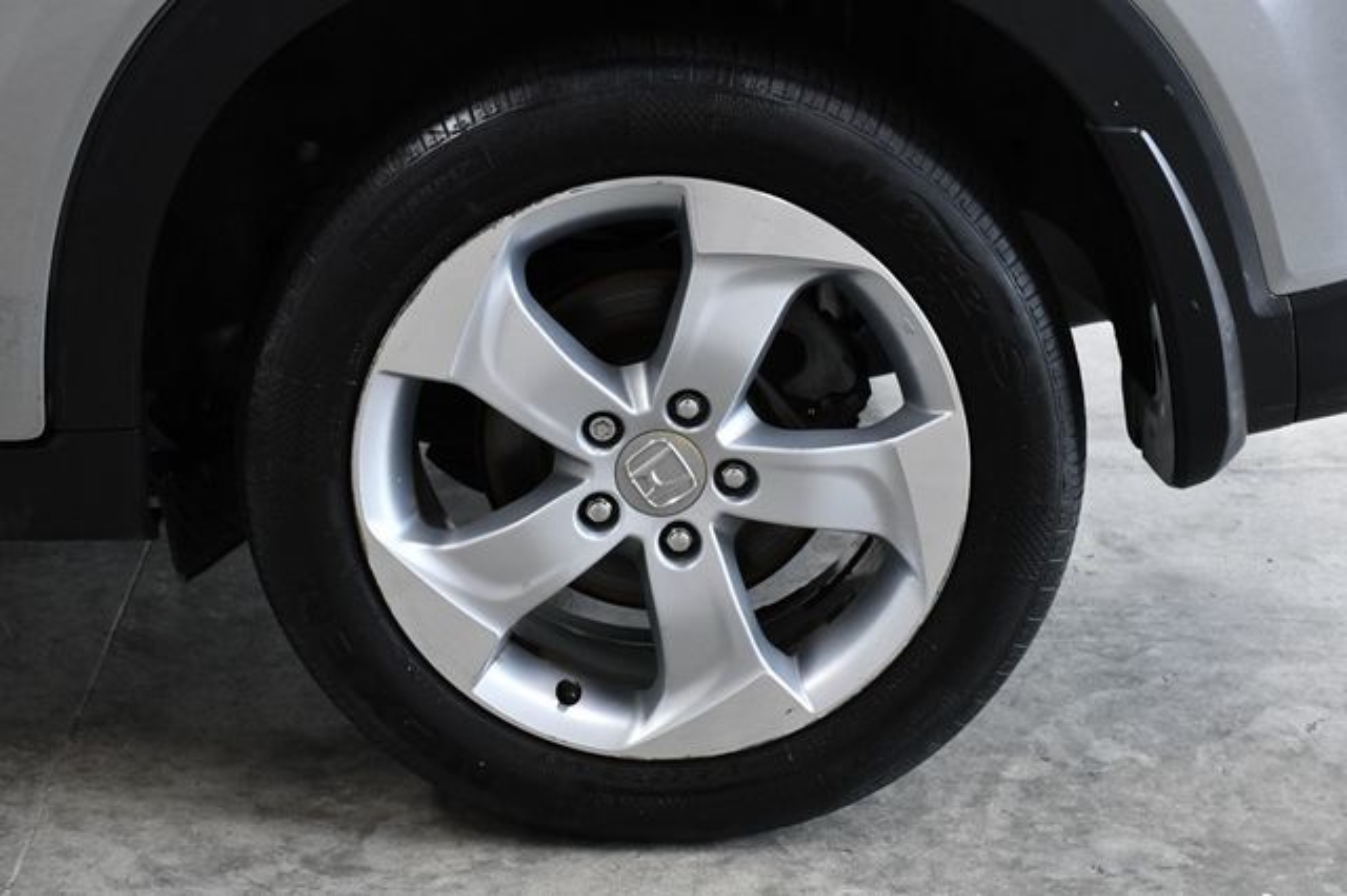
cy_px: 448
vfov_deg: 18.9
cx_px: 674
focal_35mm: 72
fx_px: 2692
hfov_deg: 28.1
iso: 2500
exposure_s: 1/320
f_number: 9
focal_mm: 48
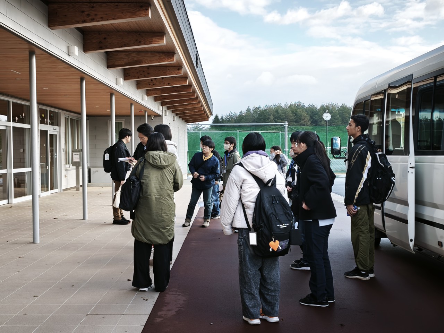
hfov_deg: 43.9
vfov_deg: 33.6
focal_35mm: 43
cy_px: 166
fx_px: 552
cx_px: 222
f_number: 1.62
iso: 50
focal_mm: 6.45
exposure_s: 1/165
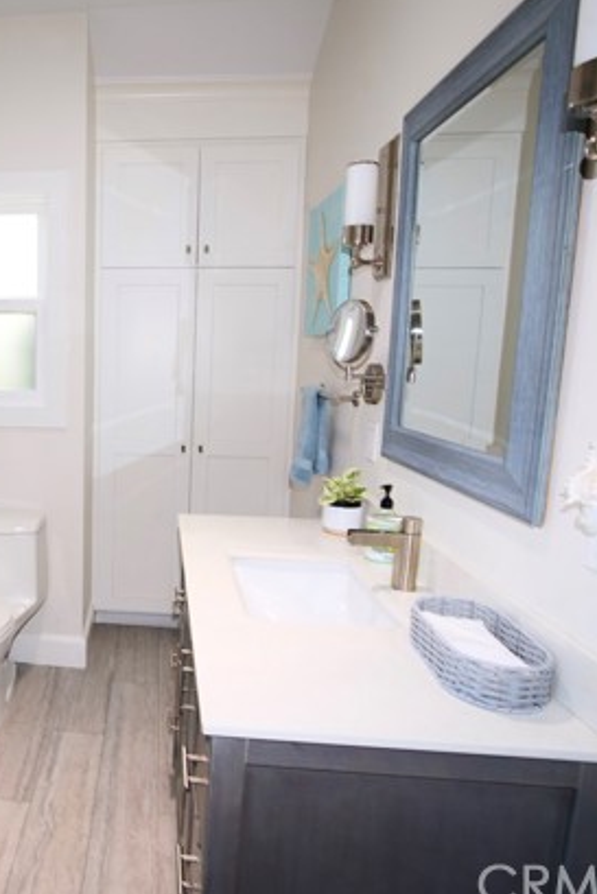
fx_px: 621
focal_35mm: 25
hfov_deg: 46.9
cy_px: 450
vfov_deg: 71.5
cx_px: 74
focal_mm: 16
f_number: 9
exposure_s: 1/10
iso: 640
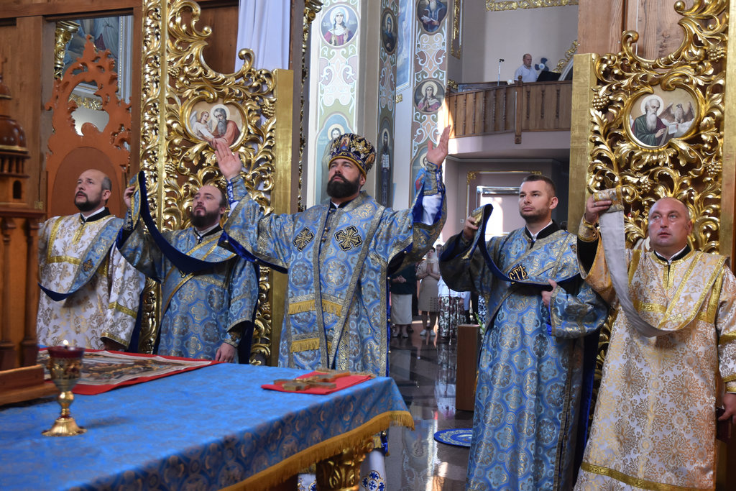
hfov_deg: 42.3
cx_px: 368
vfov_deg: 29.0
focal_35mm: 46
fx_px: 951
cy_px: 246
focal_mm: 31
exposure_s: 1/125
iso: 1100
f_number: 4
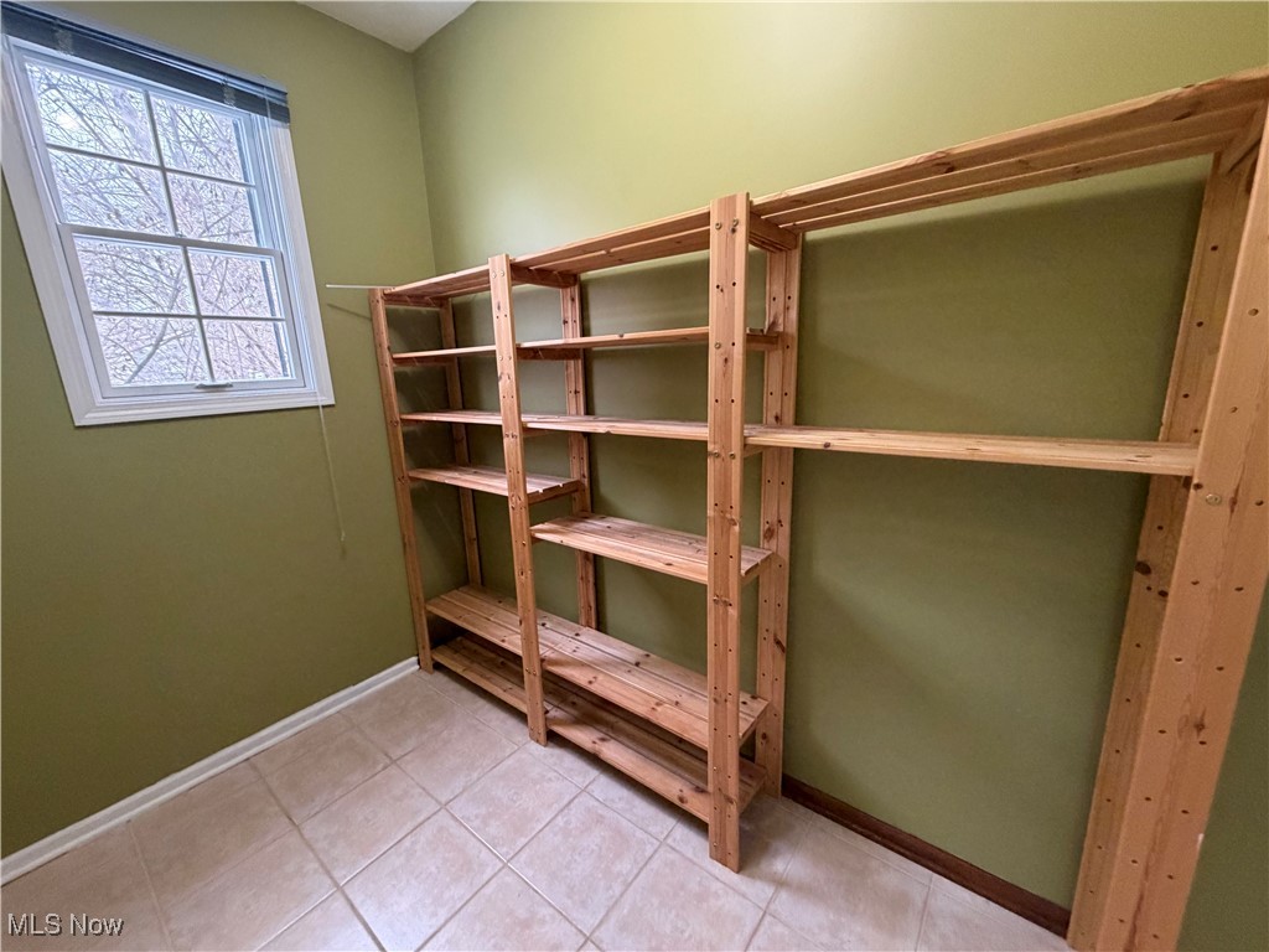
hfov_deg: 102.1
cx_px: 634
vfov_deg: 85.7
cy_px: 476
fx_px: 513
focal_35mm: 14
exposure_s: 1/60
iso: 400
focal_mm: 2.22
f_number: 2.2
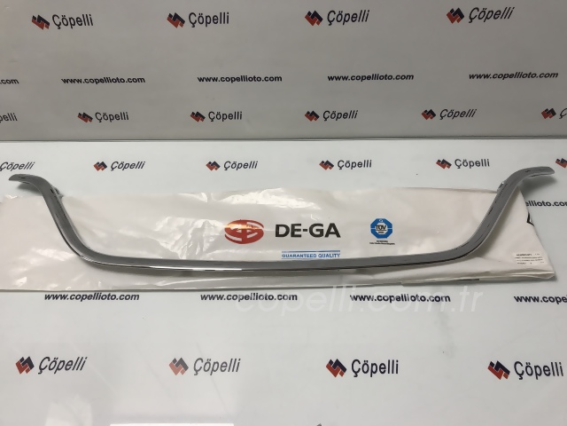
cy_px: 213
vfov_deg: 49.7
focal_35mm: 28
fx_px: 459
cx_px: 284
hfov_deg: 63.4
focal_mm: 3.99
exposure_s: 1/100
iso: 32
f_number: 1.8
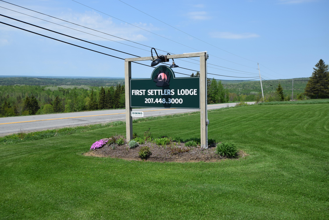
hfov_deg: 53.1
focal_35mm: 36
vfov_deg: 36.9
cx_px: 164
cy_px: 110
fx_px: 329
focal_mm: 24
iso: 200
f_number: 9
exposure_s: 1/320
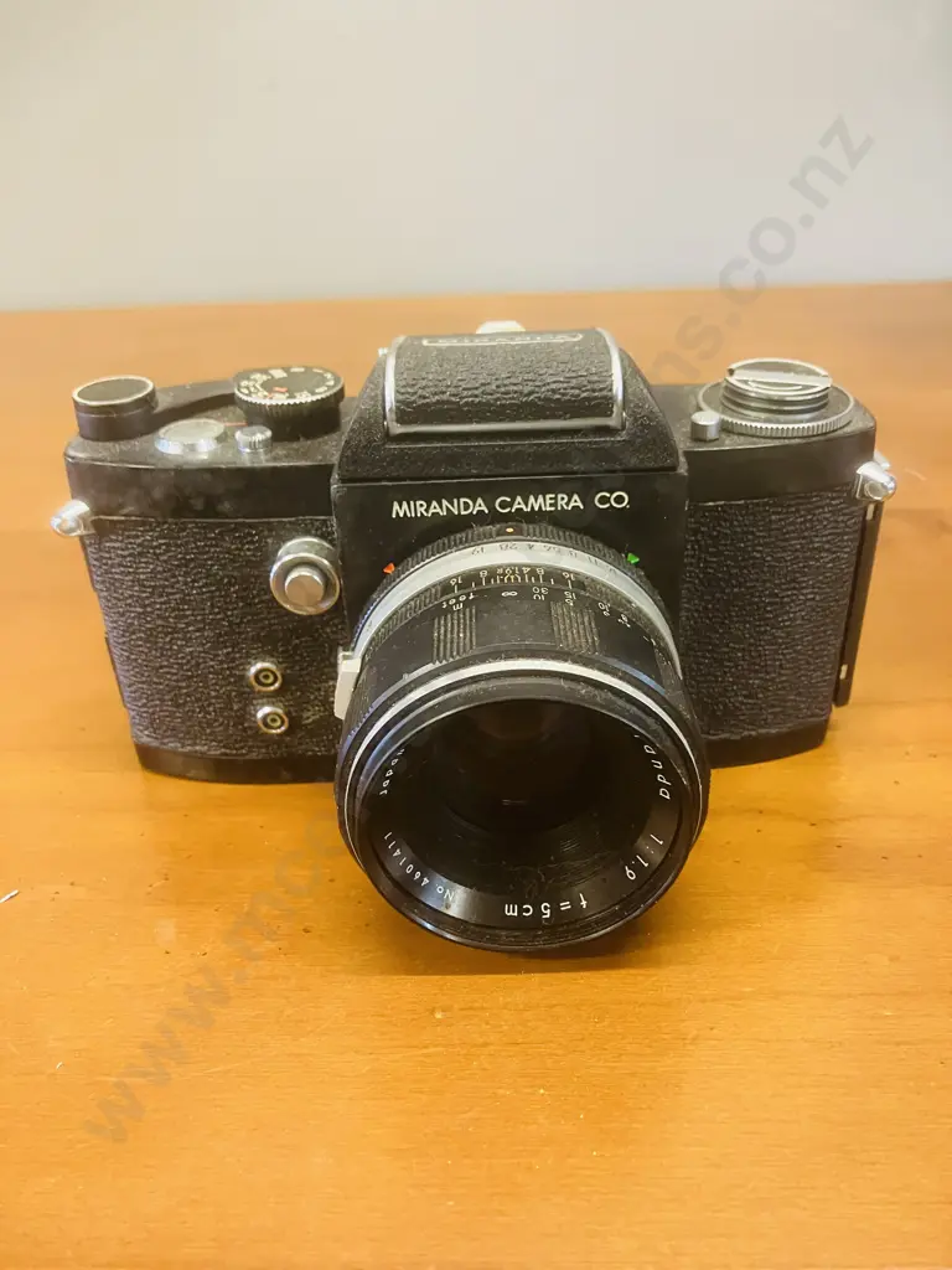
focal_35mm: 28
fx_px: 1027
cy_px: 635
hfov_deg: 49.7
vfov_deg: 63.4
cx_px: 476
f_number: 1.8
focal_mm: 3.99
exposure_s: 1/33
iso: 320
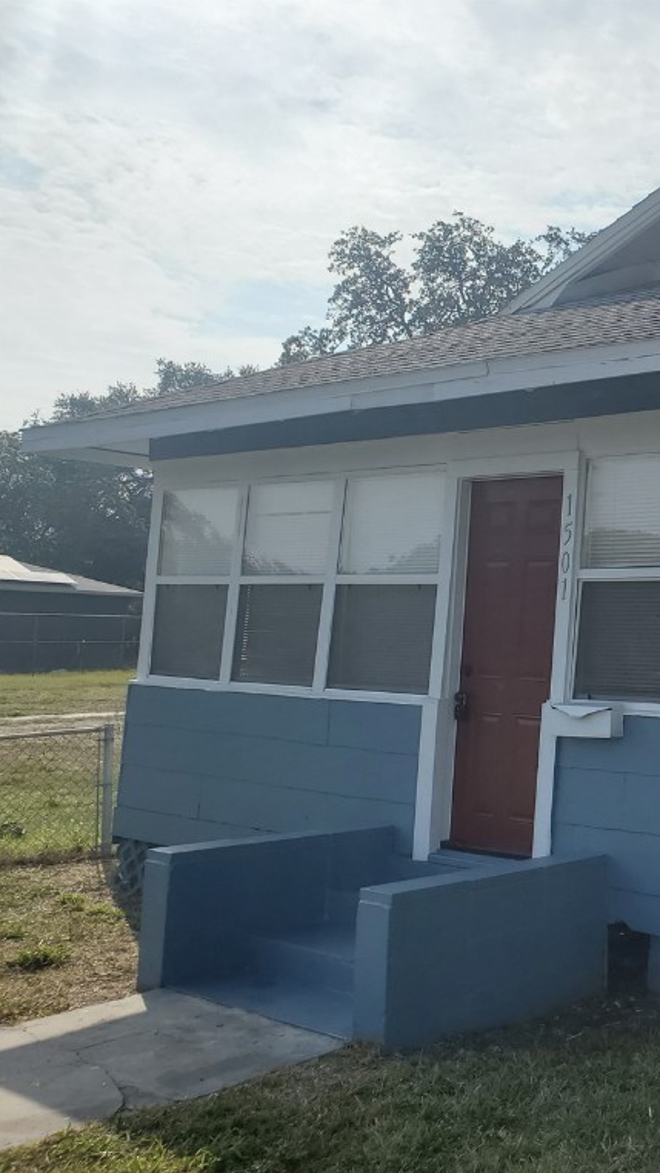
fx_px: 1183
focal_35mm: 38
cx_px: 778
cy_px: 586
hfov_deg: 27.6
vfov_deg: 52.8
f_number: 2.4
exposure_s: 1/3143
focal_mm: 4.3
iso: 50
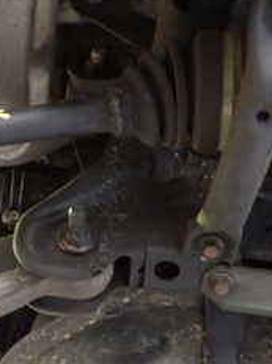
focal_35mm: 65
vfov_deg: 29.7
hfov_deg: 21.8
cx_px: 8
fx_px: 682
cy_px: 129
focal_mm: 4.5
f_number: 2
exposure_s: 1/15
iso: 800
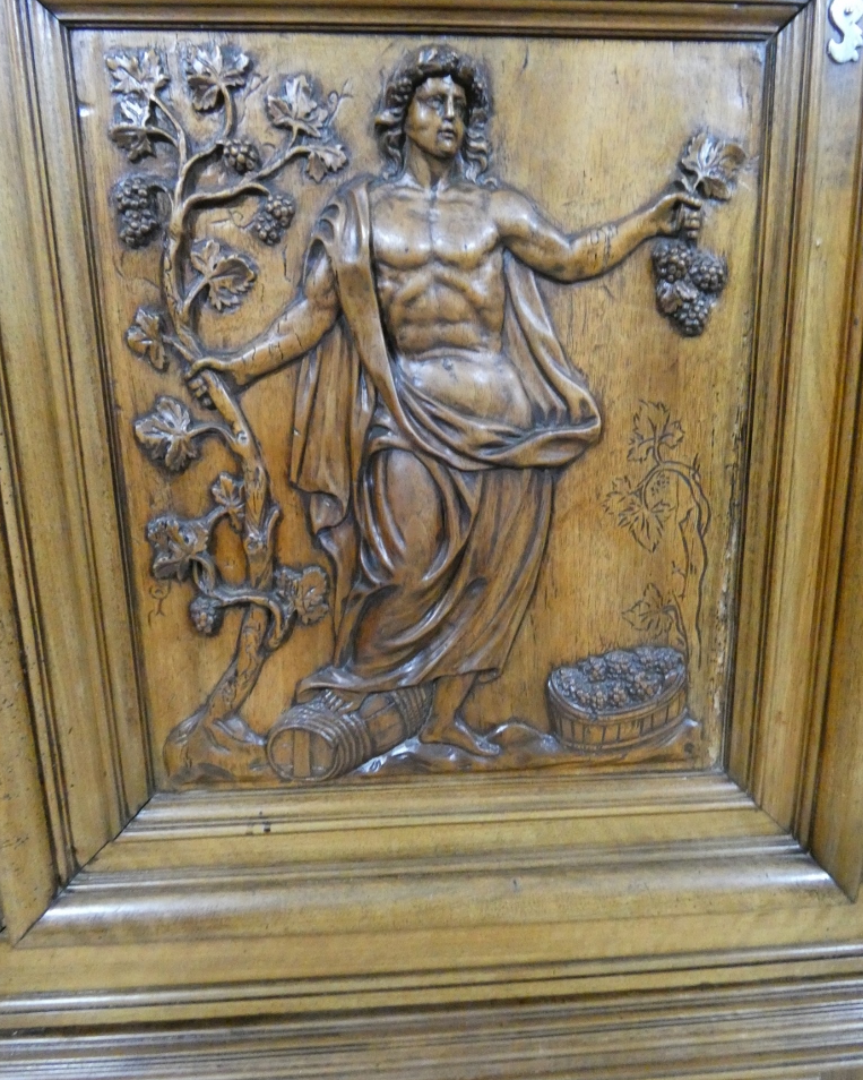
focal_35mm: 22
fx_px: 703
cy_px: 508
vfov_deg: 75.0
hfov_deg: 63.1
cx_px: 433
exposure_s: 1/60
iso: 1600
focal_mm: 3.8
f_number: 2.9
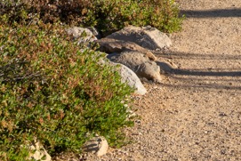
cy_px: -183
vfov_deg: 9.3
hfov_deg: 14.5
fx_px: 918
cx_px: 288
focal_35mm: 137
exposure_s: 1/60
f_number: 11
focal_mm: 29
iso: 100
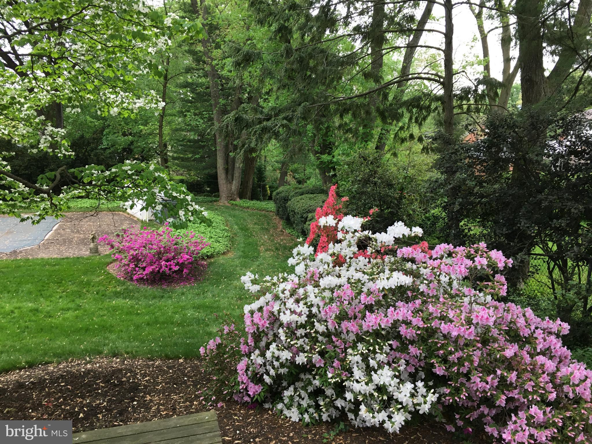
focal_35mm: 29
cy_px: 222
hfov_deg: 61.7
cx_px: 296
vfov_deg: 48.2
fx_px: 496
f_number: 2.2
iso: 32
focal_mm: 4.15
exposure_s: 1/30
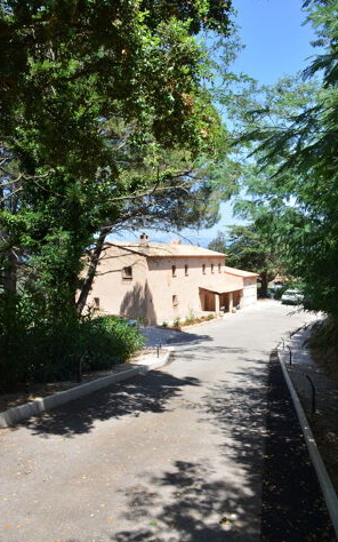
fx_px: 413
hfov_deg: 44.5
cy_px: 274
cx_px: 171
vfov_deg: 66.5
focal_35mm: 28
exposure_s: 1/100
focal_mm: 18
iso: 200
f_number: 11
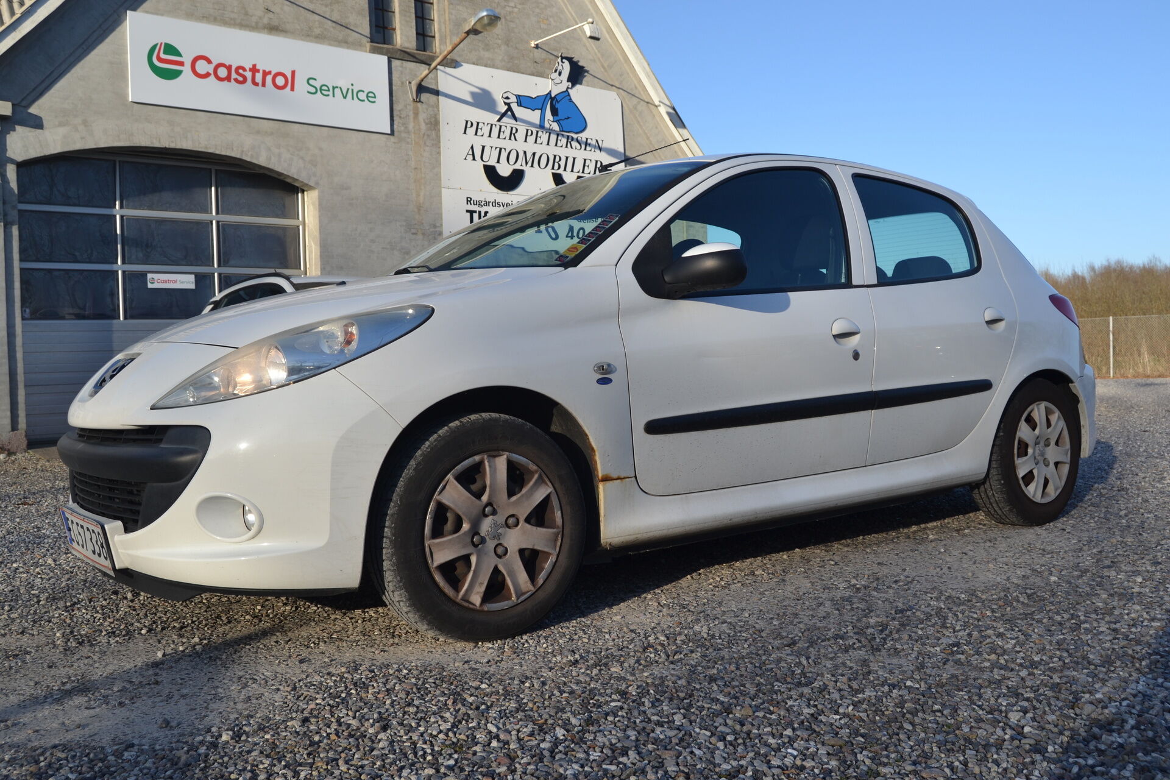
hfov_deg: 57.2
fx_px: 1072
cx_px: 585
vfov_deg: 40.0
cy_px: 390
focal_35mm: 33
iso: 100
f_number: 8
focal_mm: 22
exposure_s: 1/250
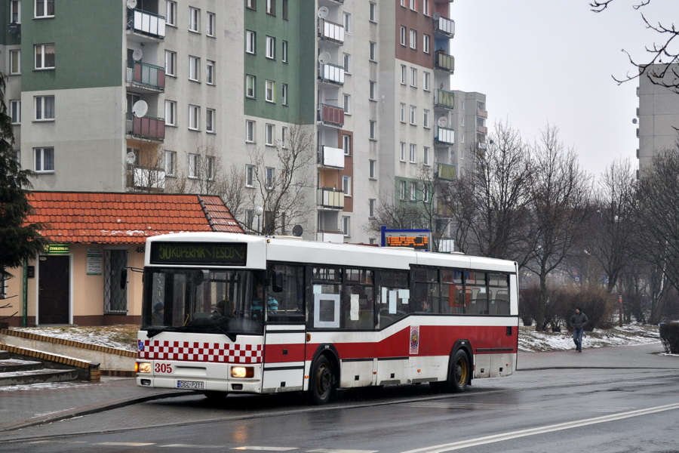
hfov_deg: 24.6
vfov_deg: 16.6
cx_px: 340
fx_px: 1556
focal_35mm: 82
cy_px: 226
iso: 200
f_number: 5.6
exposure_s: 1/125
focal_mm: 55
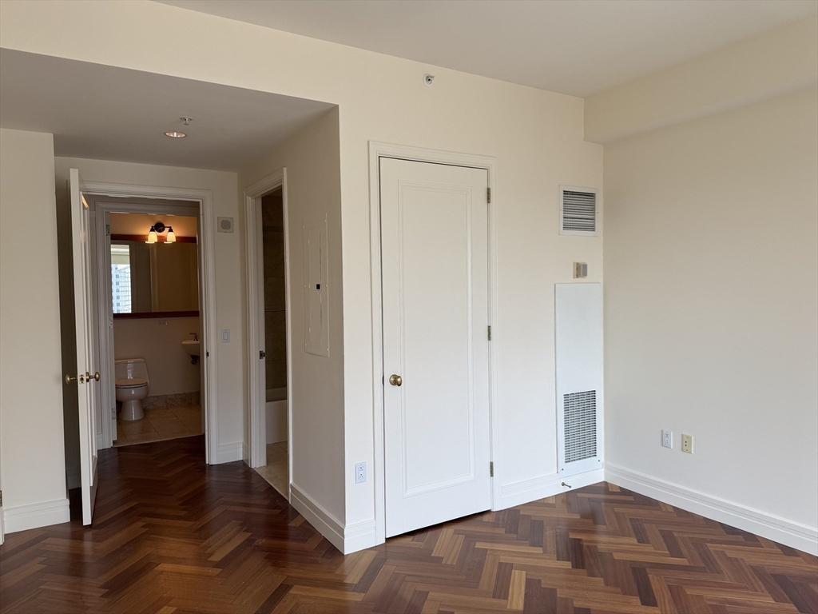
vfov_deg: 56.8
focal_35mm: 24
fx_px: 567
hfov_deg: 71.6
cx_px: 409
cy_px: 307
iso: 80
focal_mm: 6.76
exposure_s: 1/394
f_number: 1.78
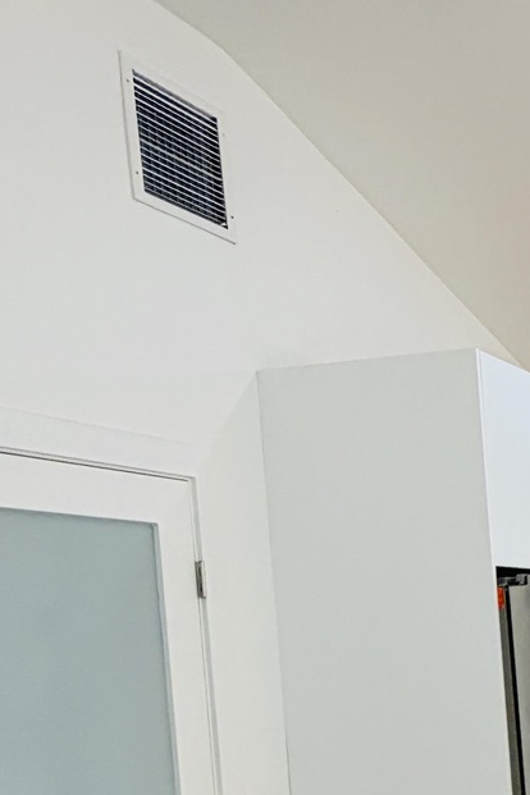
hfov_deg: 19.9
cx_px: 895
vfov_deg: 35.3
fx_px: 1192
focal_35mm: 54
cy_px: 673
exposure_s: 1/120
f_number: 2.2
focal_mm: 2.22
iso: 100
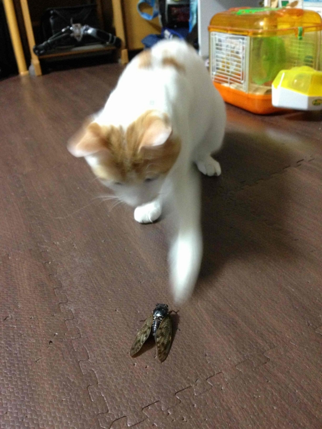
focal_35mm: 33
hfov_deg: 42.9
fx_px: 409
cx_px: 161
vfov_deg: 55.4
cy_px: 214
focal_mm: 4.13
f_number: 2.4
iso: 400
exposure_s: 1/15
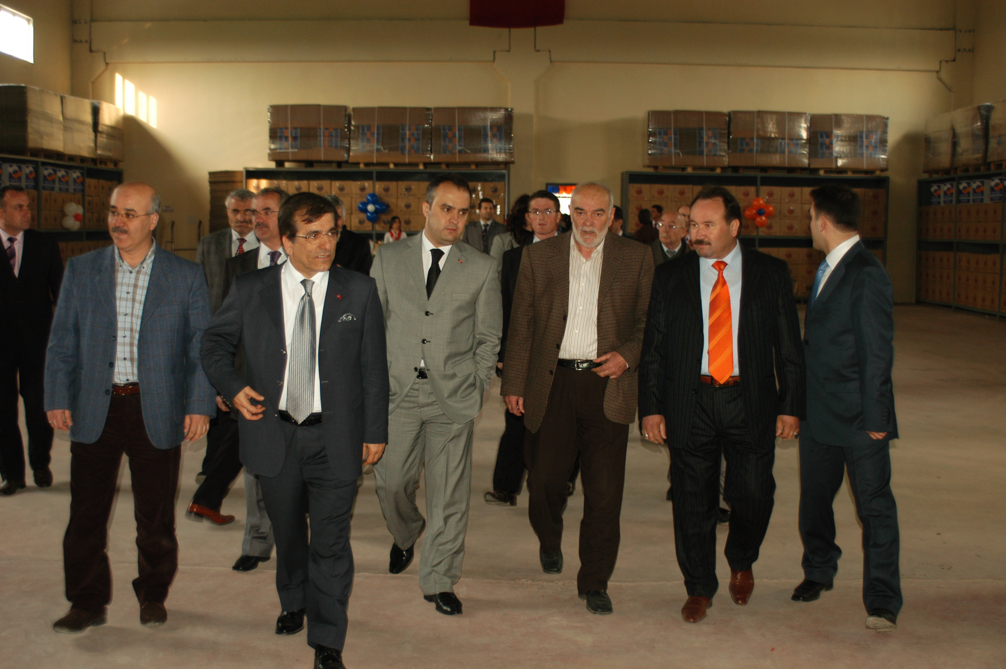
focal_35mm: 42
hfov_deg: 46.4
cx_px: 503
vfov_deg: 31.8
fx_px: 1173
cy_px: 334
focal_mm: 28
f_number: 3
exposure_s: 1/60
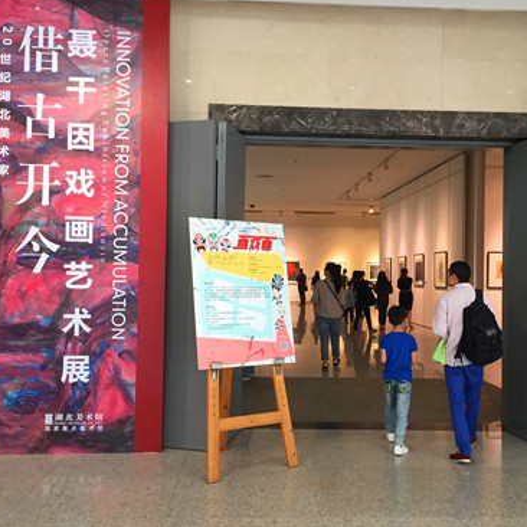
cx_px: 276
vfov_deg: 47.2
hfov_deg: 47.2
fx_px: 603
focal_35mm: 35
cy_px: 260
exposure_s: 1/30
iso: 40
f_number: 2.2
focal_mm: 4.15
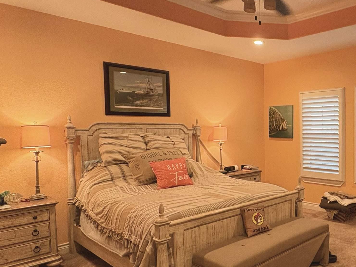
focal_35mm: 29
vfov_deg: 48.2
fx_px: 298
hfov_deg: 52.4
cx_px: 334
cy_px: 140
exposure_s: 1/60
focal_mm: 2.22
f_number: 2.2
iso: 250
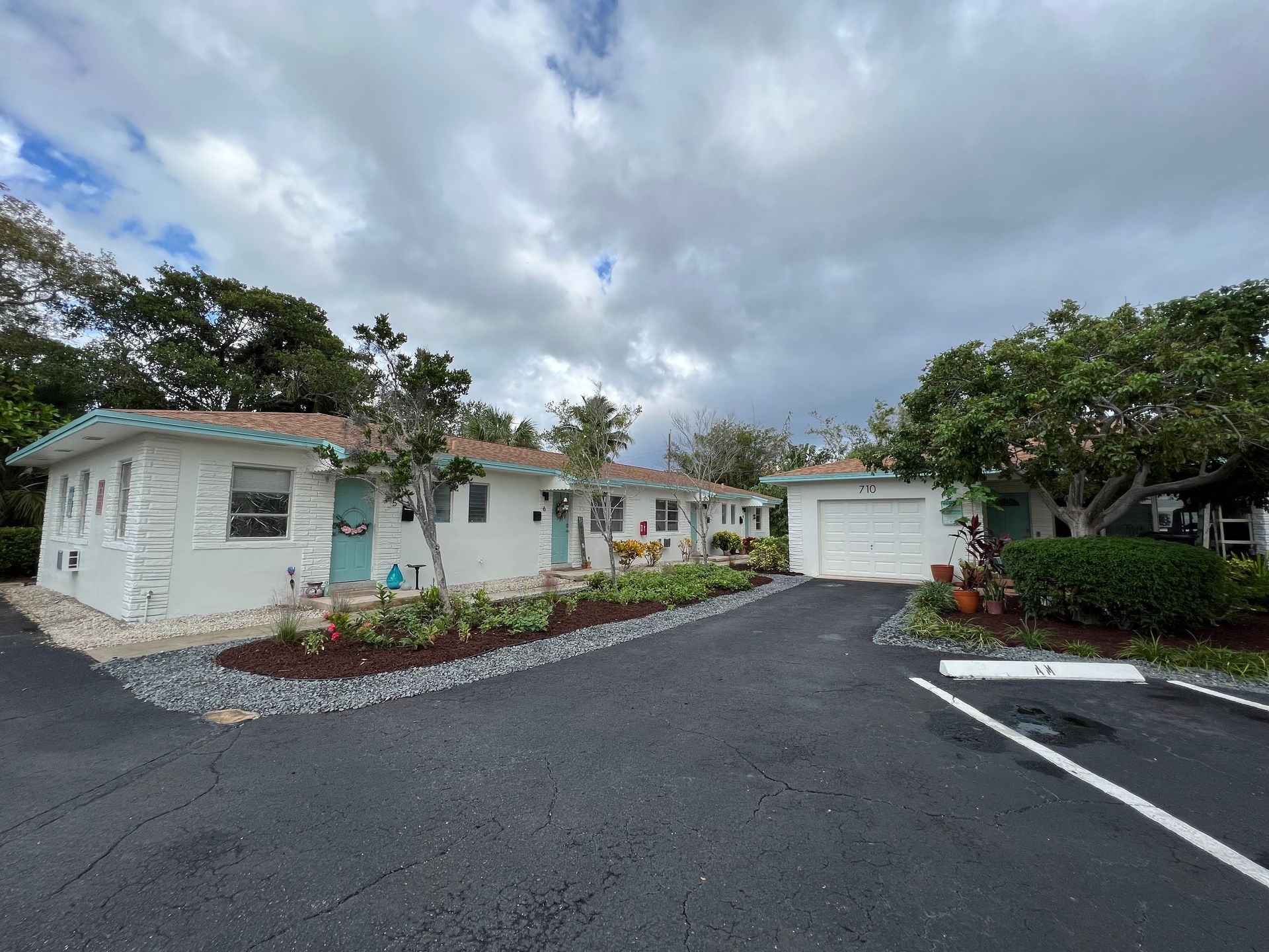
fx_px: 477
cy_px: 476
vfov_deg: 89.9
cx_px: 634
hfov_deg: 106.2
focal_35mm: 13
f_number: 1.8
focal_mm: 1.57
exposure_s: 1/1597
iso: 32
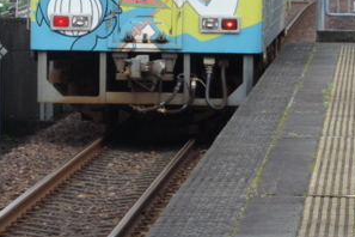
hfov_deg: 4.3
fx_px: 4703
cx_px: -2
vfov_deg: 2.9
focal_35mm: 477
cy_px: -18
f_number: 4.5
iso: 80
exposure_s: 1/160
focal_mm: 30.3
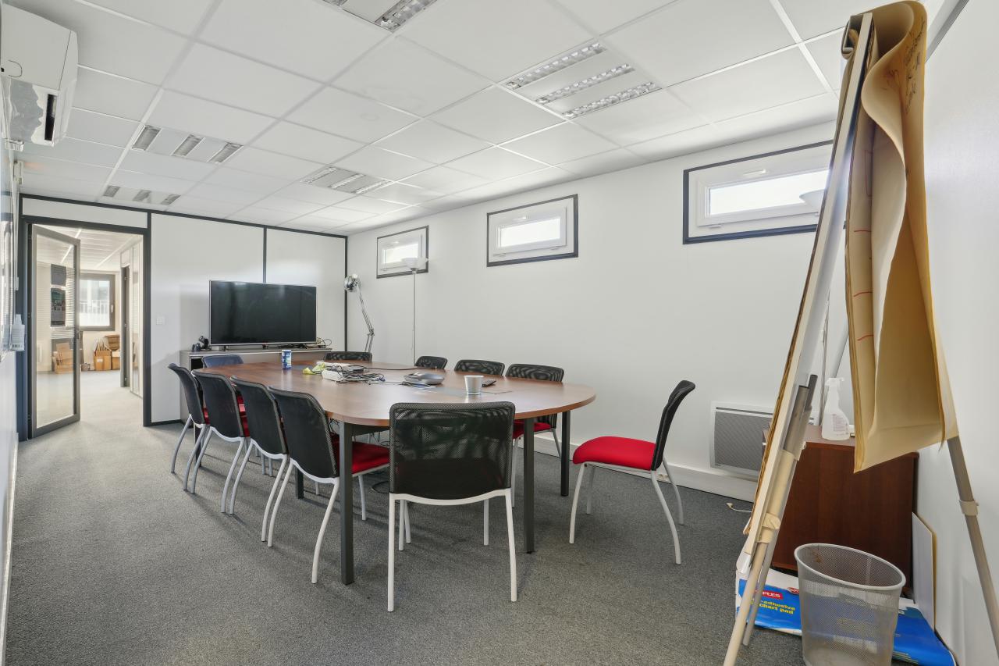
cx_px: 500
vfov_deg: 70.4
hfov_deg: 93.3
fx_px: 472
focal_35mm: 17
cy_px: 333
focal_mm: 17
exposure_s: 1/1.25
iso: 200
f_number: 11
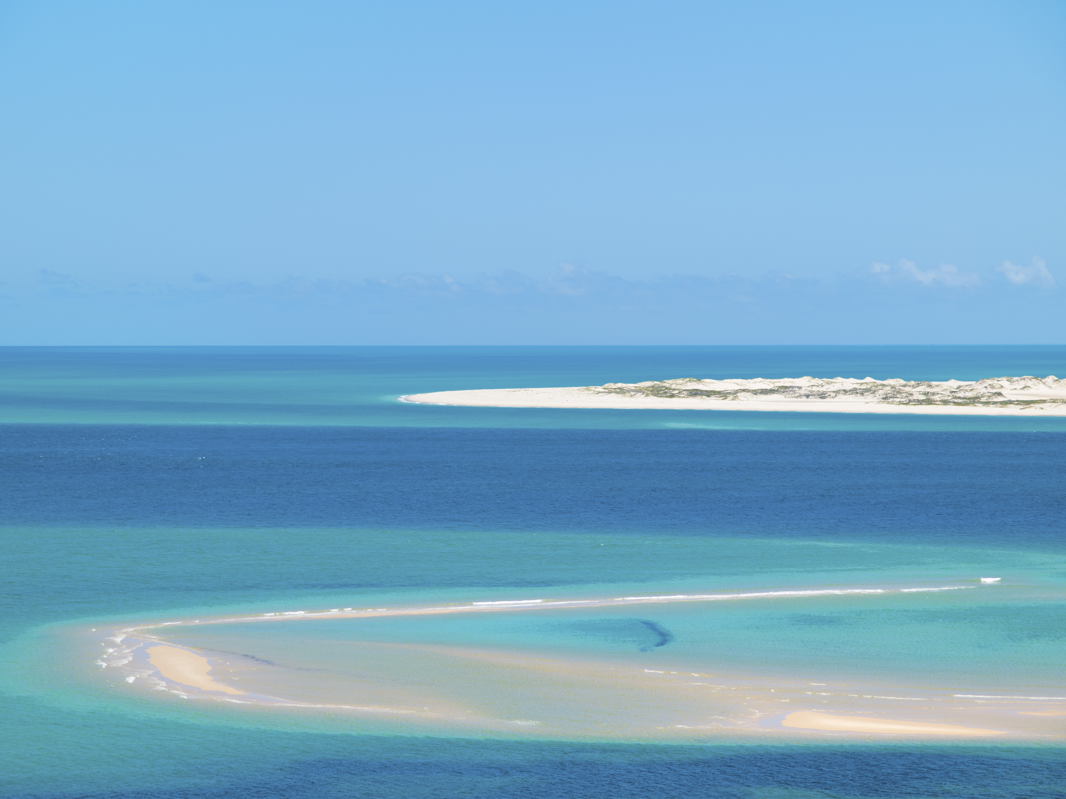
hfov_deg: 16.4
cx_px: 533
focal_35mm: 120
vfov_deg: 12.3
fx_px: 3695
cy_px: 400
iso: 100
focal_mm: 60
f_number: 5.6
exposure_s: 1/640
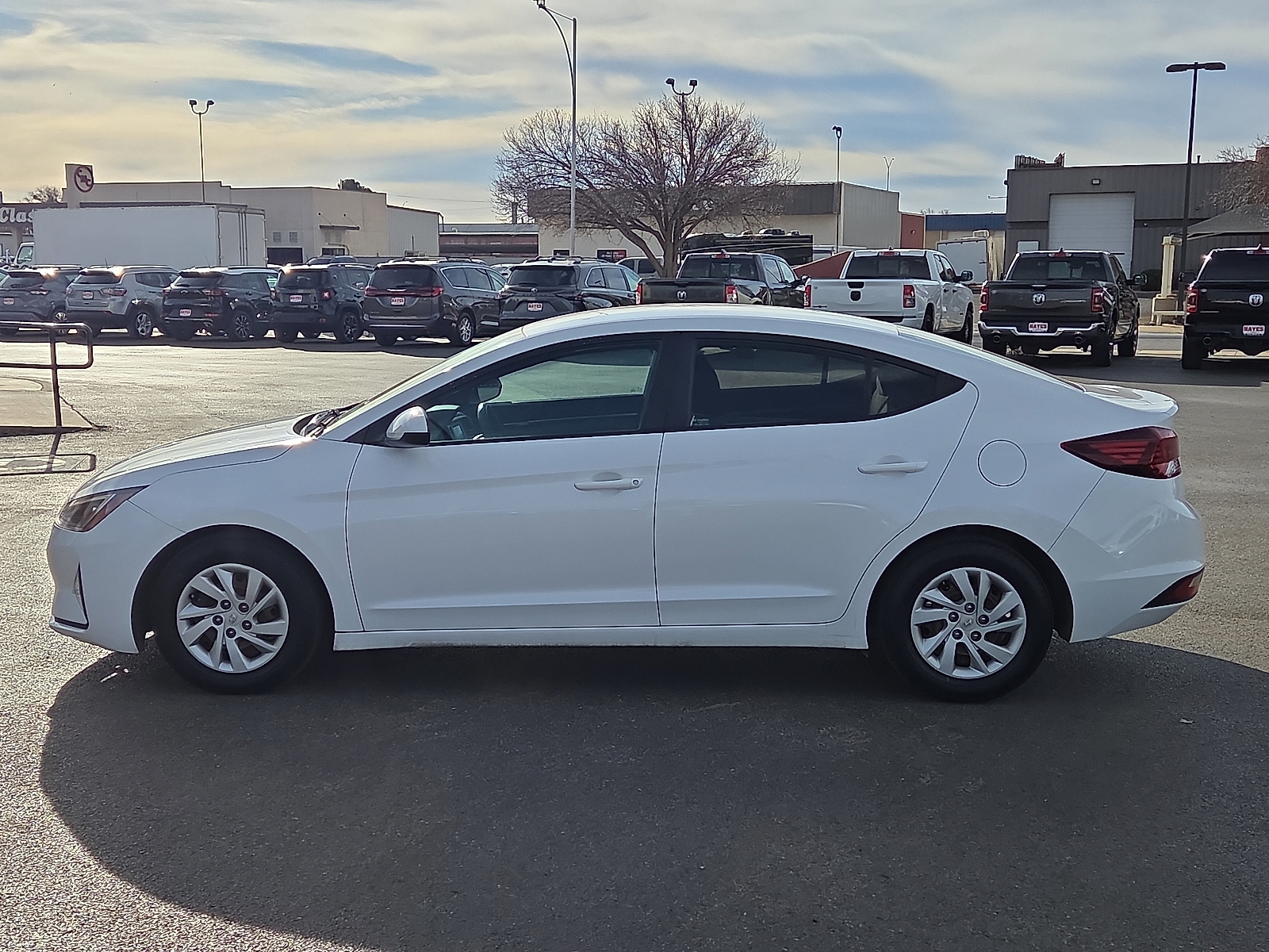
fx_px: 1466
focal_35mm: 40
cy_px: 476
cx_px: 634
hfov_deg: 46.8
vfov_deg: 36.0
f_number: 1.8
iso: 25
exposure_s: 1/3333
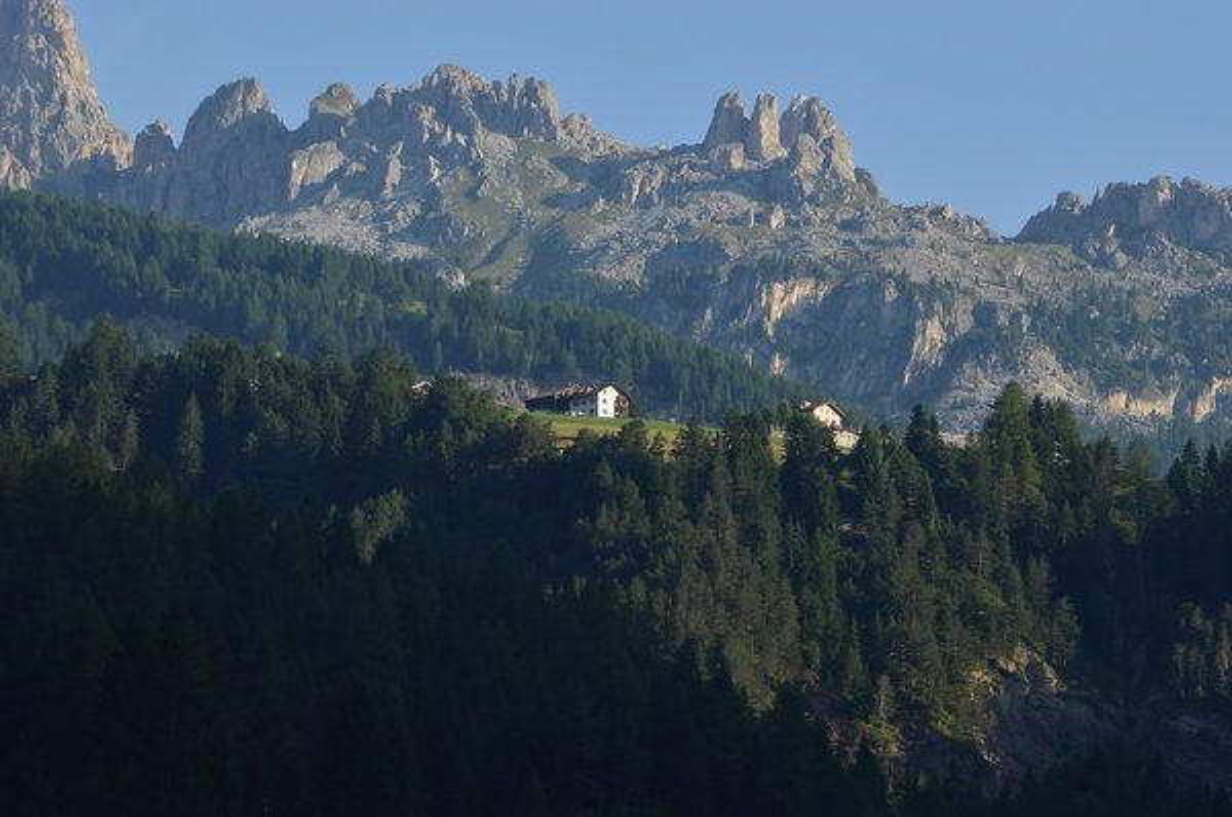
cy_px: 408
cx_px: 616
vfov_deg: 7.9
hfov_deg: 11.8
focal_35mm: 174
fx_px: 5945
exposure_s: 1/250
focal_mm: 116
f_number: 13
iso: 200
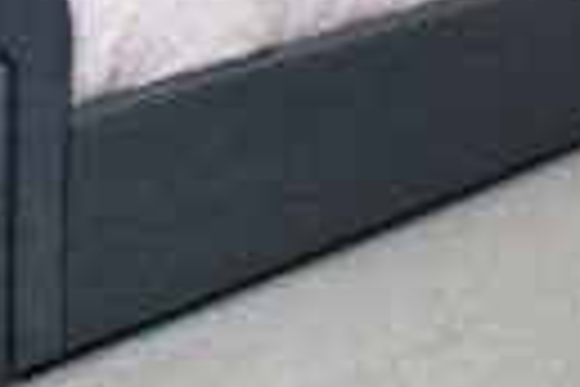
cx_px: 499
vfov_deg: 14.9
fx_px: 1079
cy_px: -470
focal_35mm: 67
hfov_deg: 29.1
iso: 560
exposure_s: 1/50
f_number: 4.5
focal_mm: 10
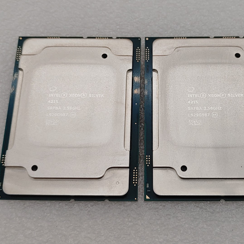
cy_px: 122
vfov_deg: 32.8
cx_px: 145
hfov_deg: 32.7
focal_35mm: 52
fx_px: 415
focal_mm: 4.36
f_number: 1.8
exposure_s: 1/223
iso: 50
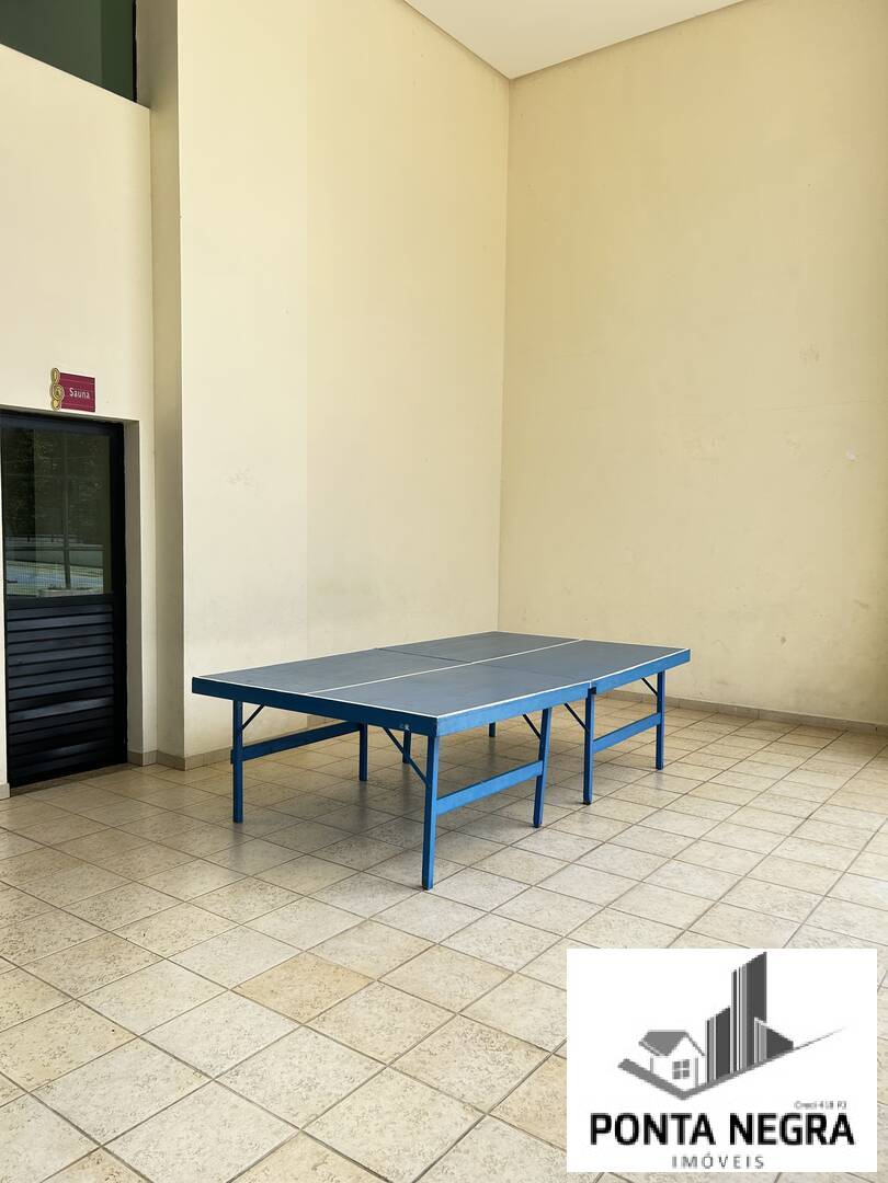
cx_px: 444
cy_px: 592
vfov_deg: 67.3
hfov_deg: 53.1
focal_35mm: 26
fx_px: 889
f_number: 1.5
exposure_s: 1/523
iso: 50
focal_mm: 5.7
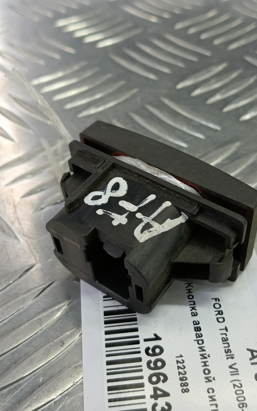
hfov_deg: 38.2
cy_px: 205
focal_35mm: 33
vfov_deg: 58.1
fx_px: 370
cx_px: 146
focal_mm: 4.11
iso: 118
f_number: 1.6
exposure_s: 1/50
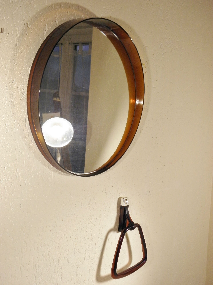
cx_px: 106
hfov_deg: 32.9
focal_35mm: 44
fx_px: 361
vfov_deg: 42.9
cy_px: 142
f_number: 3.9
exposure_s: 1/40
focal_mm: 7.9
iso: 160
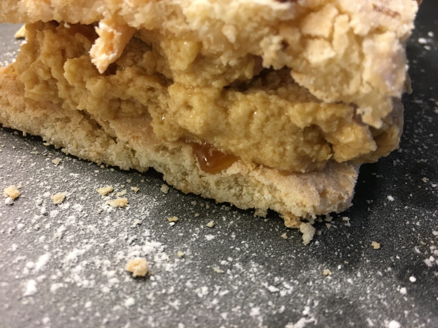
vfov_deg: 48.2
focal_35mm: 29
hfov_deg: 61.7
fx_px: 367
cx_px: 219
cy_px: 164
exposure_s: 1/33
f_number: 2.2
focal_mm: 4.15
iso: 125
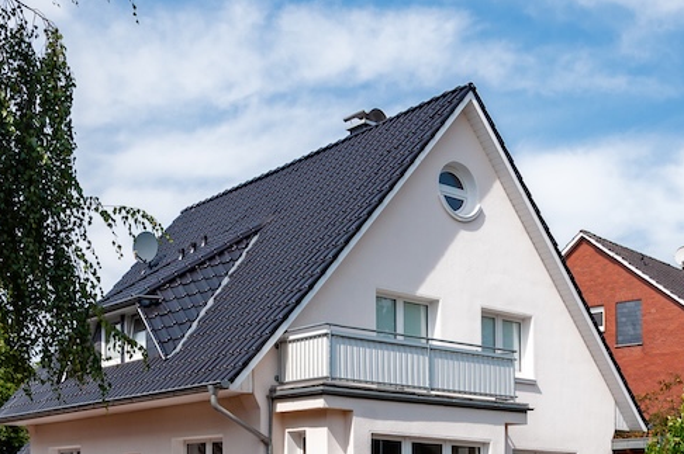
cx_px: 432
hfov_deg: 38.1
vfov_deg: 25.8
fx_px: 984
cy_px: 325
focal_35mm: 52
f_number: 9
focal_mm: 21
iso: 200
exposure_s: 1/320
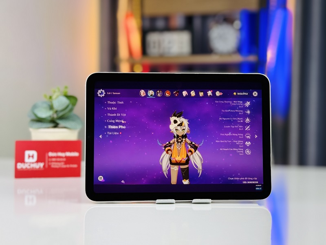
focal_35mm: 48
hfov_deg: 39.6
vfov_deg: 30.3
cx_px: 163
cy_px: 122
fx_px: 452
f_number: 1.78
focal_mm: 6.76
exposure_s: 1/100
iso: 64
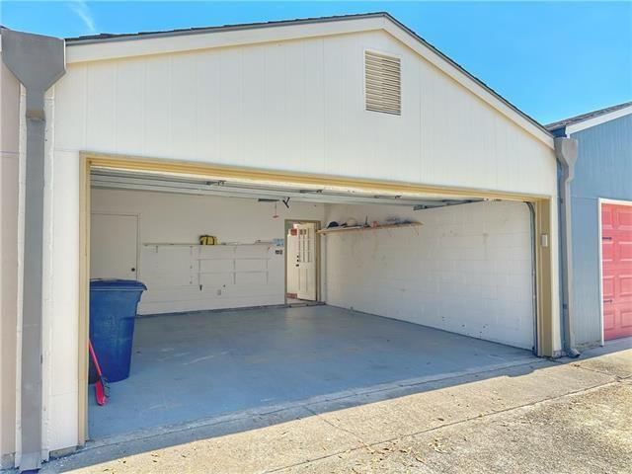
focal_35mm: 24
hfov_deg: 71.6
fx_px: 438
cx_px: 316
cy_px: 237
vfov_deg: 56.8
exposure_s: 1/2660
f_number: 1.78
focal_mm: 6.86
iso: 80
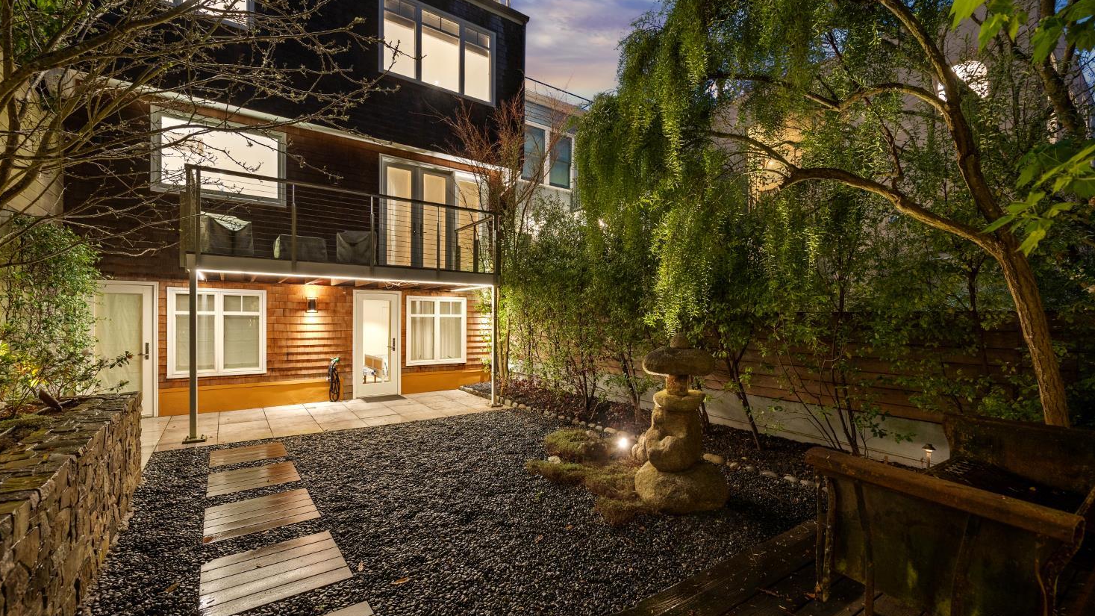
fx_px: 436
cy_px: 275
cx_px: 537
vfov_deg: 70.3
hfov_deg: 103.0
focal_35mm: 15
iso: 400
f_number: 4.5
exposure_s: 1
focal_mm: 14
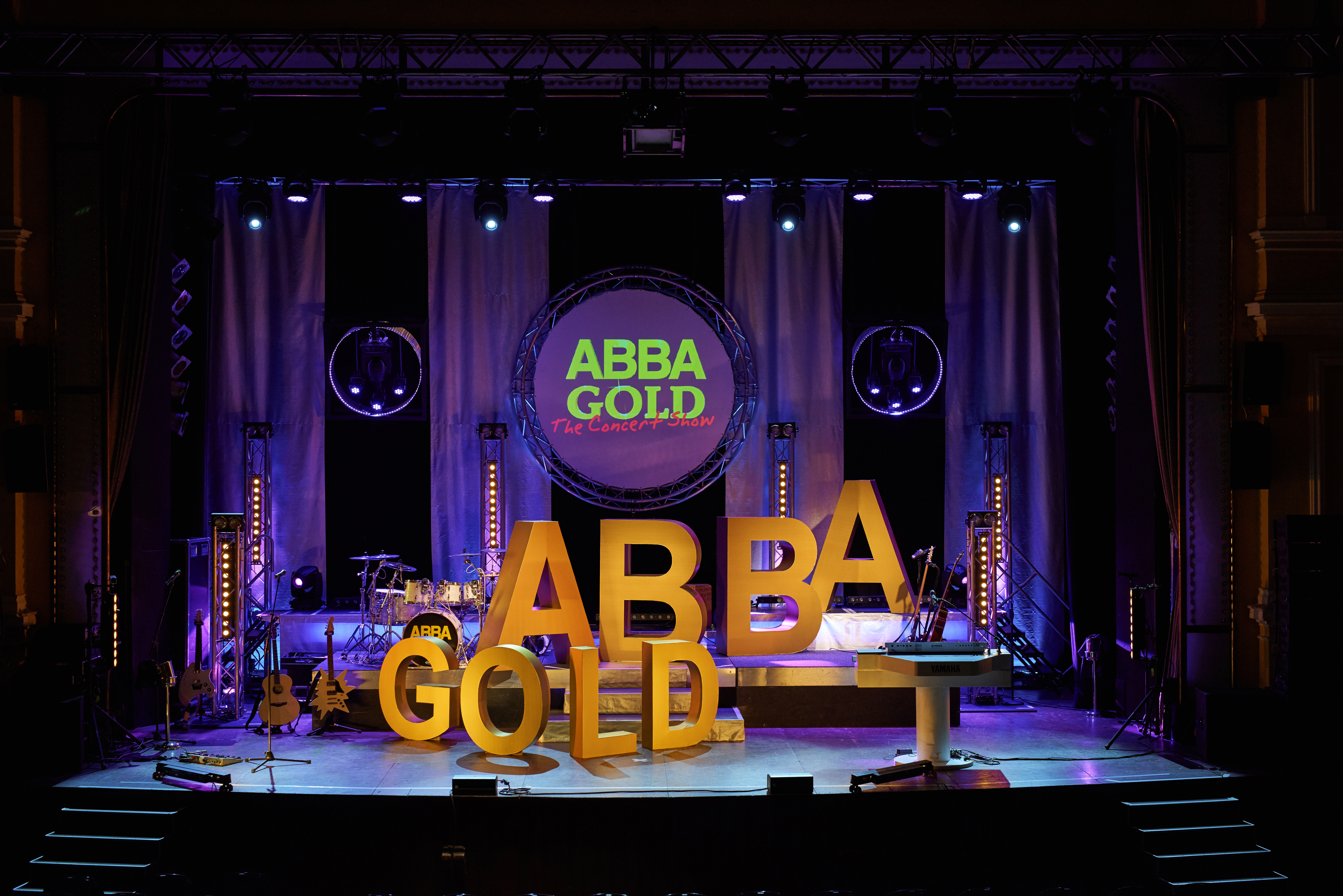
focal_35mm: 50
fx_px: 1866
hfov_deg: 39.6
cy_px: 448
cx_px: 672
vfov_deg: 27.0
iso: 1000
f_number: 3.5
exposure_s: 1/250
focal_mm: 50
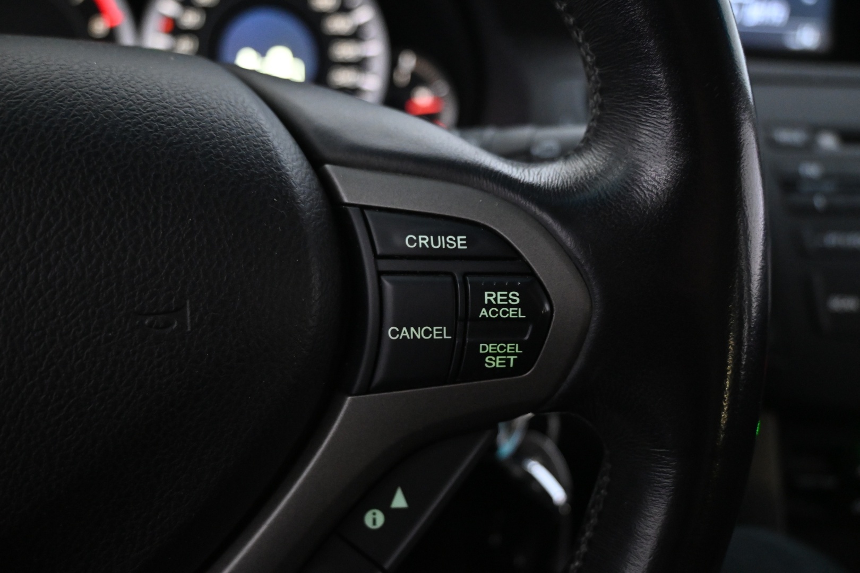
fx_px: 770
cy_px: 286
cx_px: 430
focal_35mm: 32
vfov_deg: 40.8
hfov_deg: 58.3
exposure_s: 1/30
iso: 4000
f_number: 4
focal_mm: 21.5
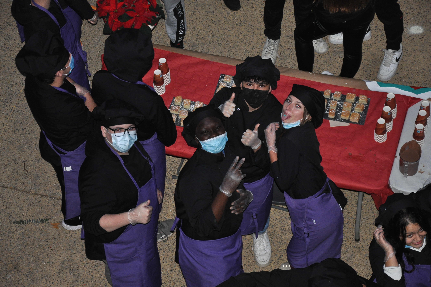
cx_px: 214
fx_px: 1449
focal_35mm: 121
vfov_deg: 11.3
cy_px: 144
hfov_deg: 16.9
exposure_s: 1/60
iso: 800
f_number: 5.3
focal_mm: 80
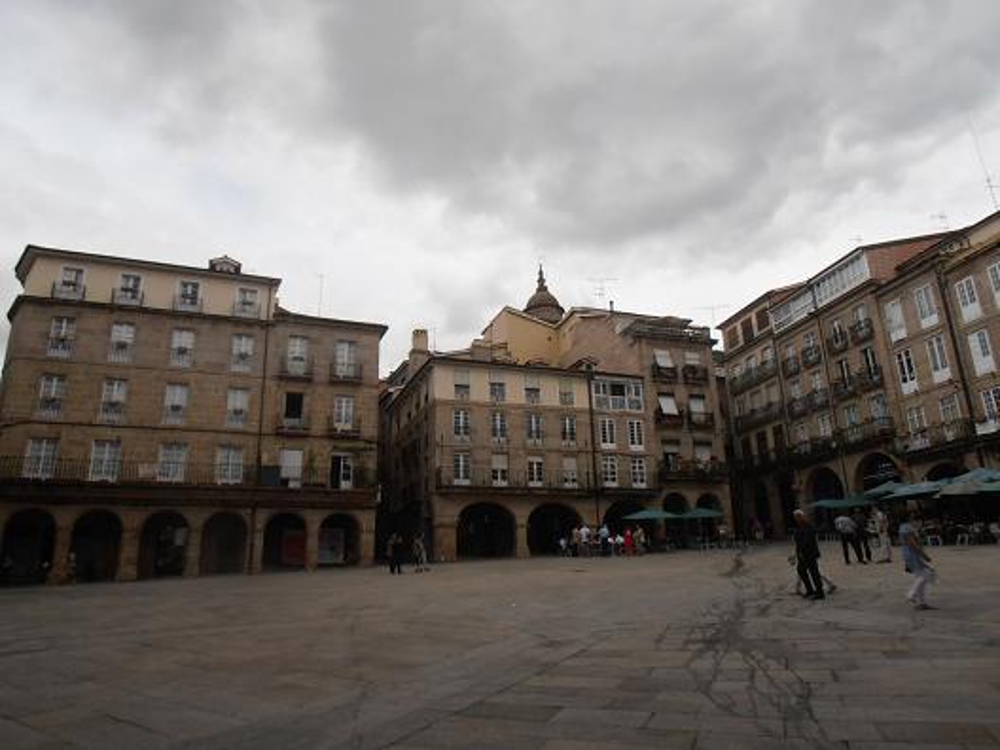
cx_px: 500
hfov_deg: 71.6
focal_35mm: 24
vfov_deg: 56.8
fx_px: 693
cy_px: 375
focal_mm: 4.2
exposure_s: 1/1600
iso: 80
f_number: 3
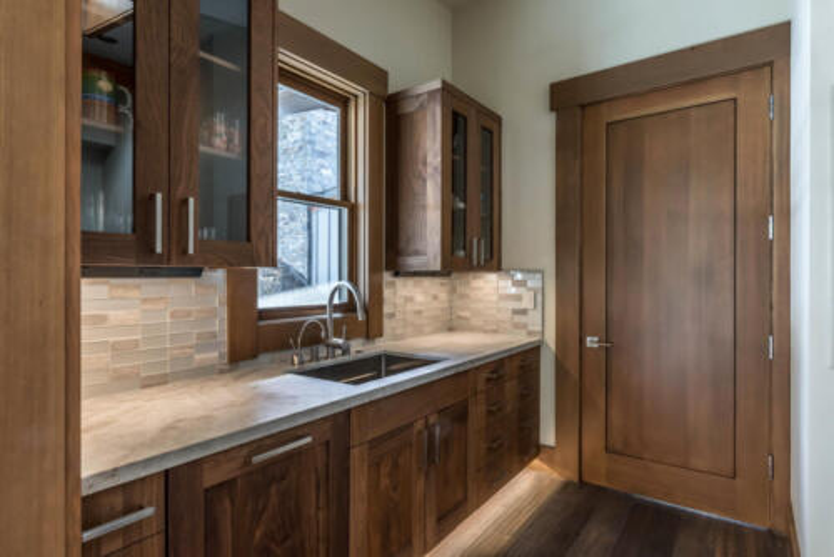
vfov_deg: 67.5
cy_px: 278
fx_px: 417
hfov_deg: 90.0
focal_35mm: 18
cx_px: 417
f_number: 14
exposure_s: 1
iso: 400
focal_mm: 18
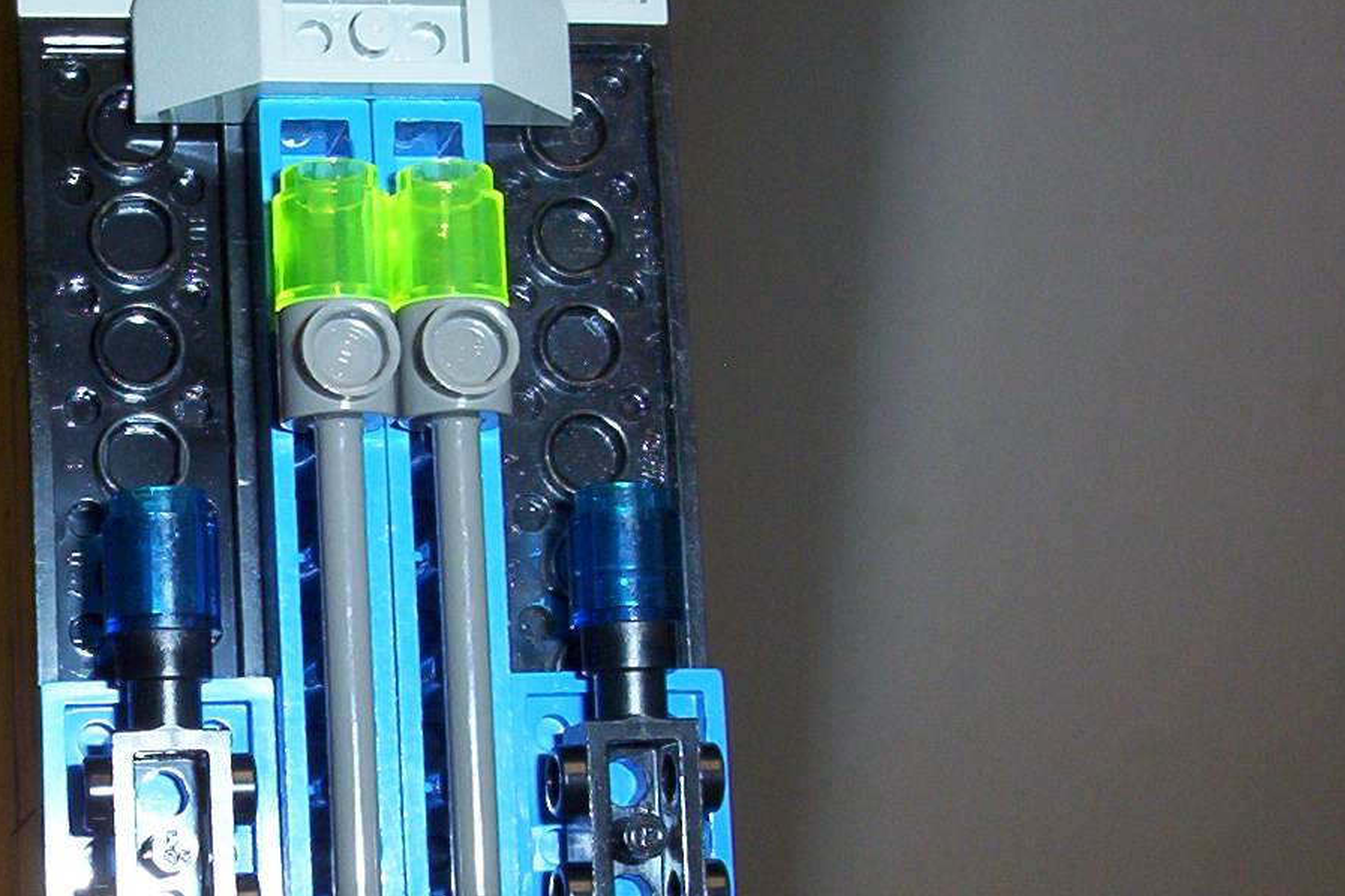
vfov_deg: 18.3
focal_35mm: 74
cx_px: 232
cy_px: 656
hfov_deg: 26.7
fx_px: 2765
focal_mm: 6
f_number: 4.5
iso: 140
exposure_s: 1/30
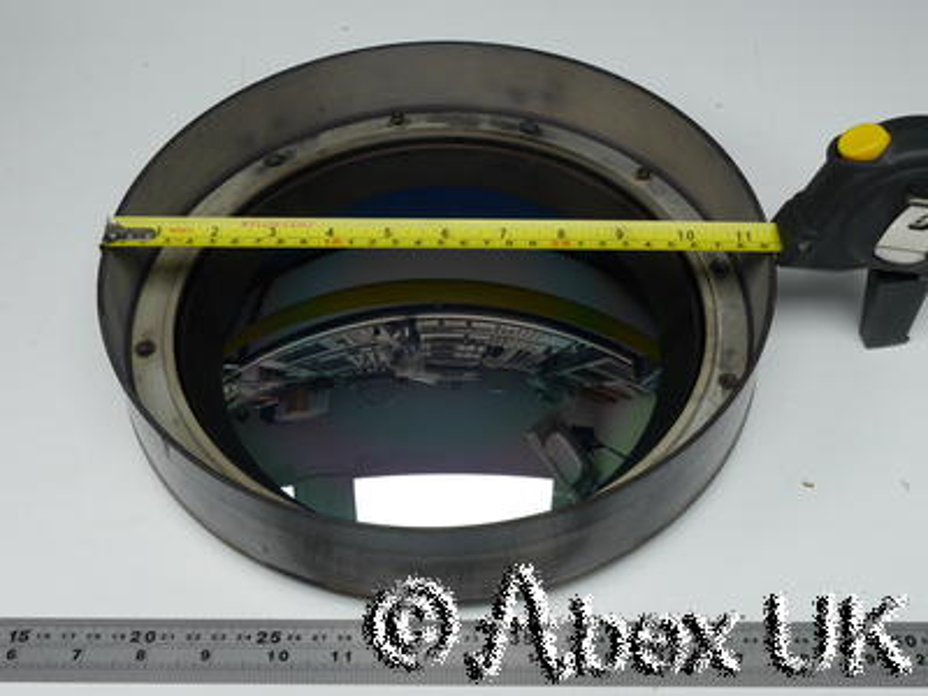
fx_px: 1126
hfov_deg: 44.8
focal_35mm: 42
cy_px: 348
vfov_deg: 34.3
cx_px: 464
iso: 400
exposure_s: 1/15
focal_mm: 21
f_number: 11
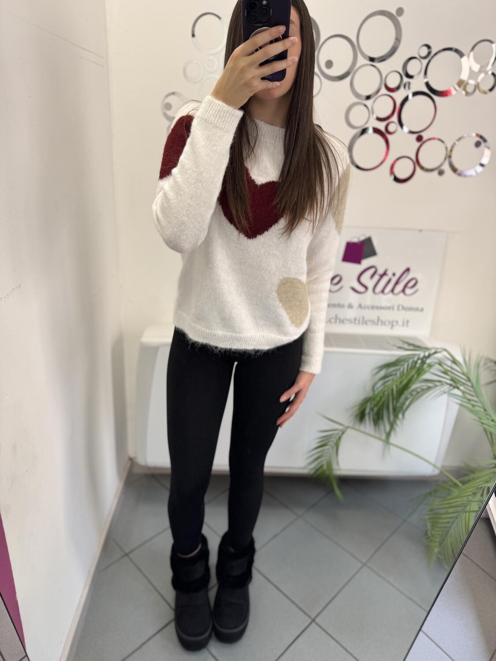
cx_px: 248
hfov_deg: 56.8
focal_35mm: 24
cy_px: 330
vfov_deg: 71.6
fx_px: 459
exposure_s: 1/100
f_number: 1.78
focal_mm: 6.76
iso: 100
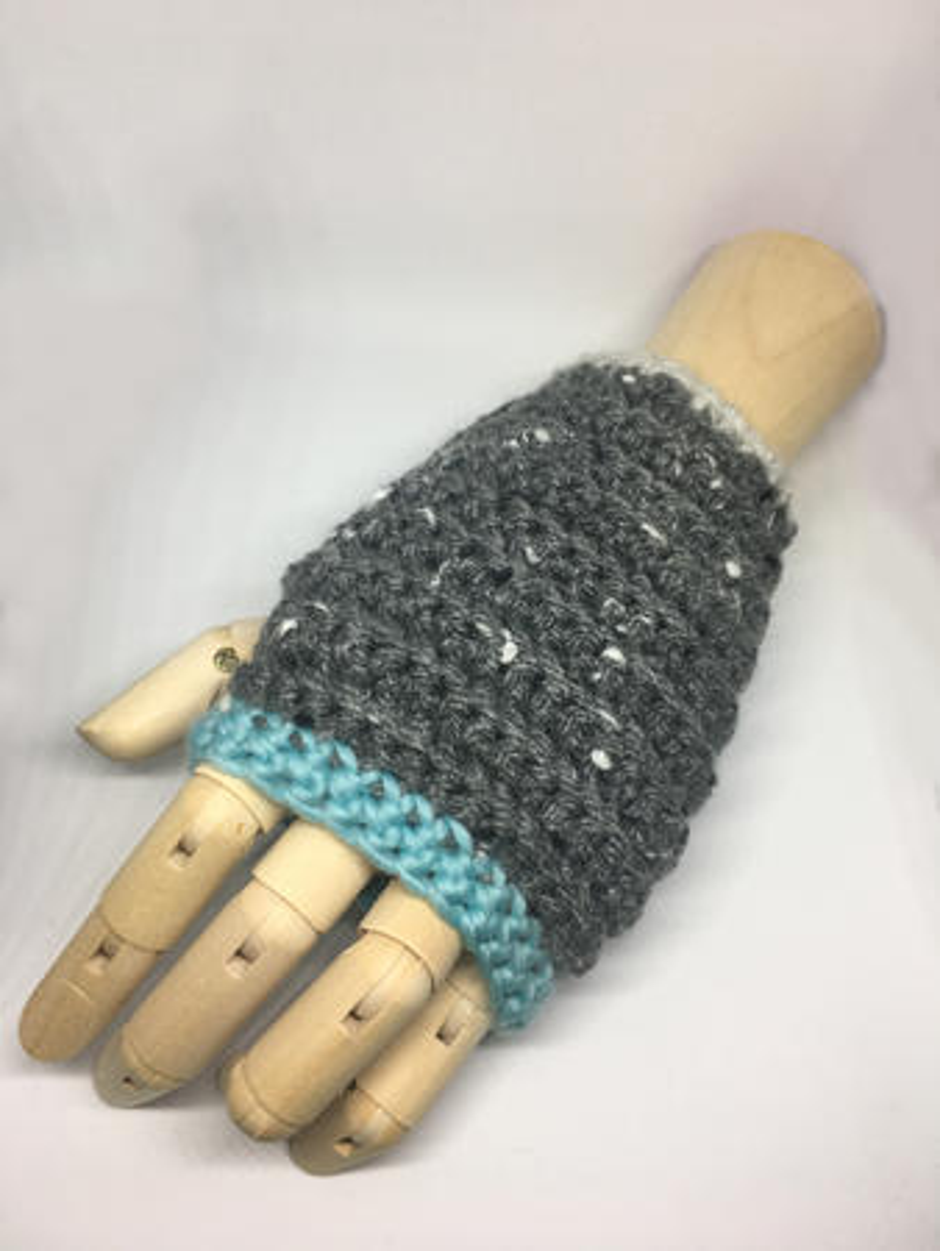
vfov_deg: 61.6
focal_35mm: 29
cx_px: 470
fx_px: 1049
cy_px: 626
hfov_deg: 48.3
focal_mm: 4.15
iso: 25
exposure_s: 1/60
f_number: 2.2
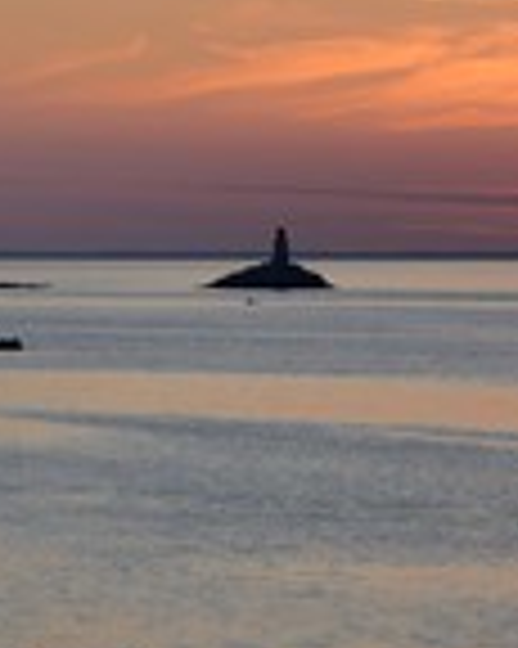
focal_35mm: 302
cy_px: 189
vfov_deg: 6.4
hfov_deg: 5.1
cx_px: -18
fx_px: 5794
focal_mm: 110
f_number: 10
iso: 400
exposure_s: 1/160
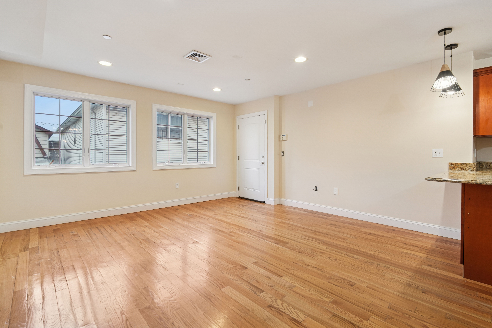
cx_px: 246
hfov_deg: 96.7
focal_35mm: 16
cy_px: 164
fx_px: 219
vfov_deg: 73.7
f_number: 8
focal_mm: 16
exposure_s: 1/10
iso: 400
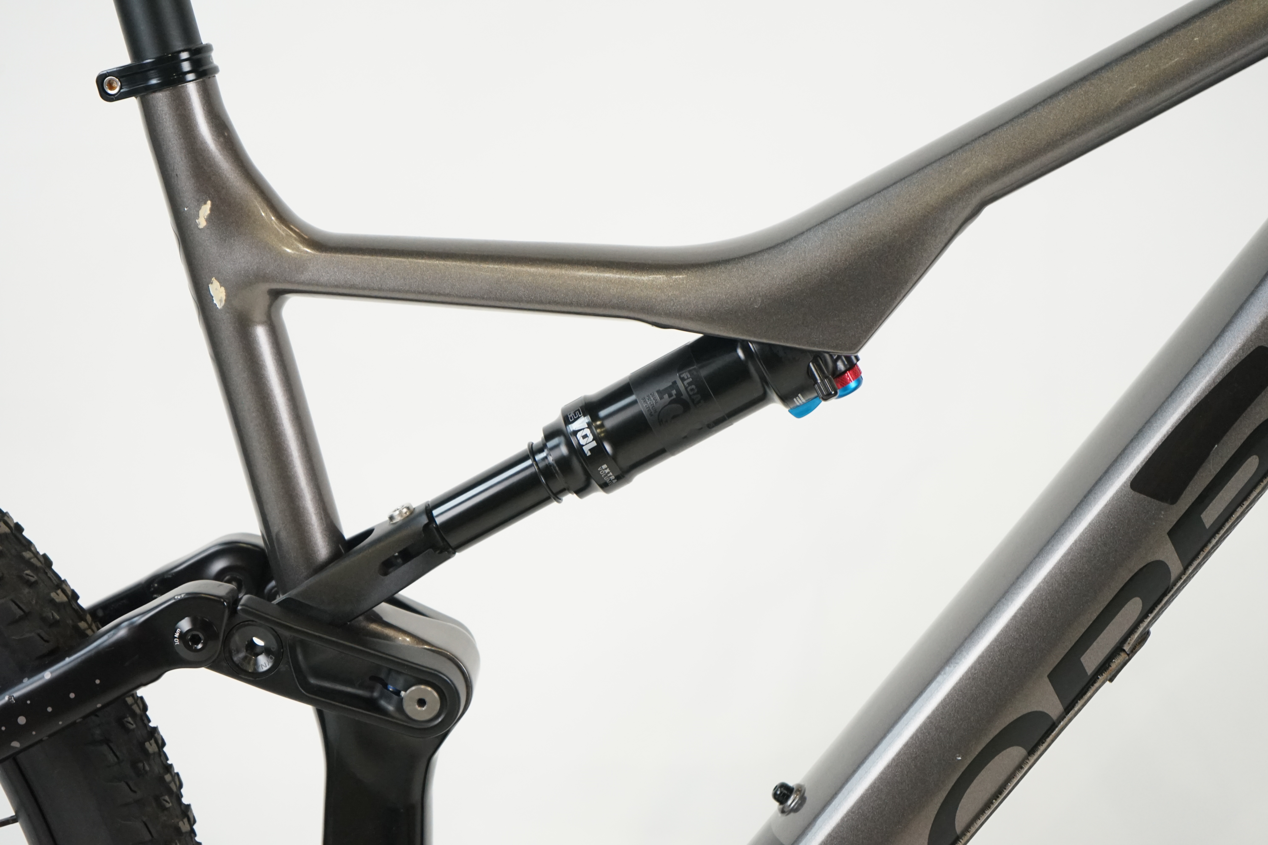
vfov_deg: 19.5
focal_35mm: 70
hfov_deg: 28.8
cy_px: 422
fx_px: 2465
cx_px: 634
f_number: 5.6
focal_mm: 70
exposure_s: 1/200
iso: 2500
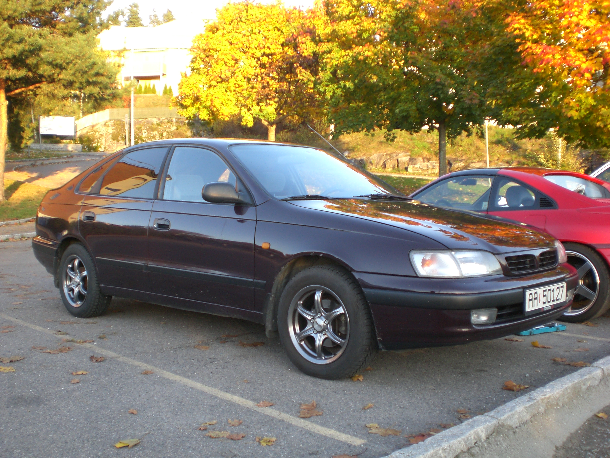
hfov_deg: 49.0
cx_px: 305
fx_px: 670
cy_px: 229
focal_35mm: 38
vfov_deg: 37.7
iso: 100
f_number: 3.1
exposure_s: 1/100
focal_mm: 6.3
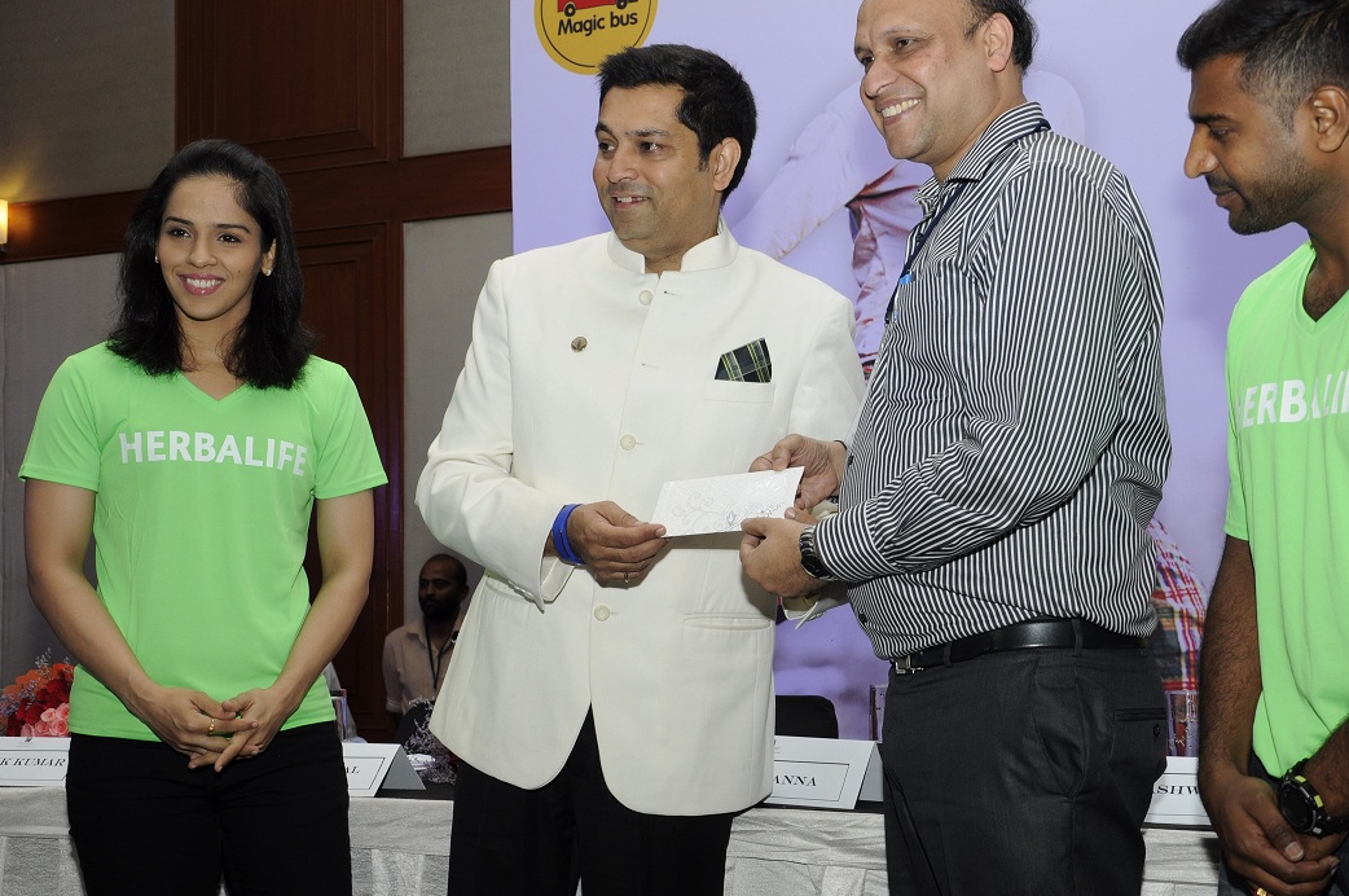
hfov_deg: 36.9
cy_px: 495
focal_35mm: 54
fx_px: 2021
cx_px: 720
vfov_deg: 25.0
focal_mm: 28
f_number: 5.6
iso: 250
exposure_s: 1/100
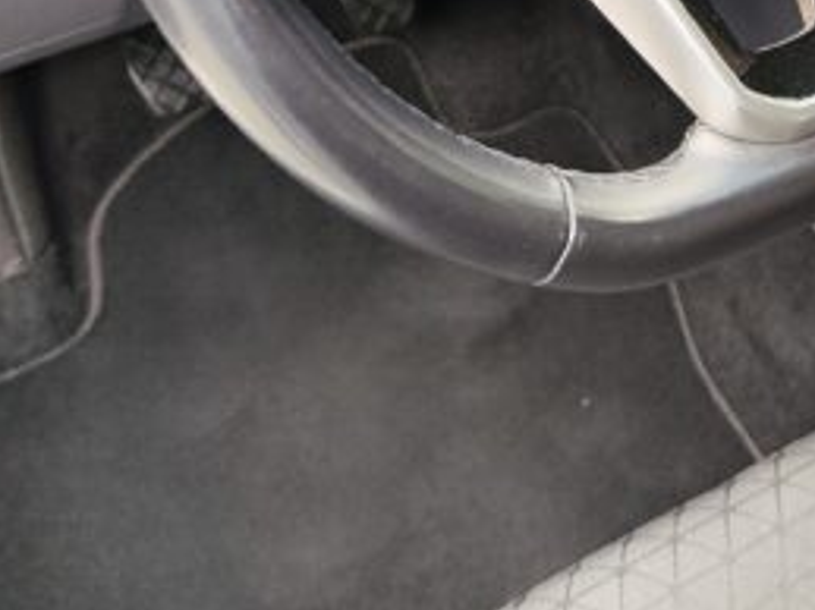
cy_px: -230
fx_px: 1671
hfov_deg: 26.5
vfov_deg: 18.9
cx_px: 724
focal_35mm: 71
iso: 120
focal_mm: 7.01
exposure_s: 1/100
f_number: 1.69
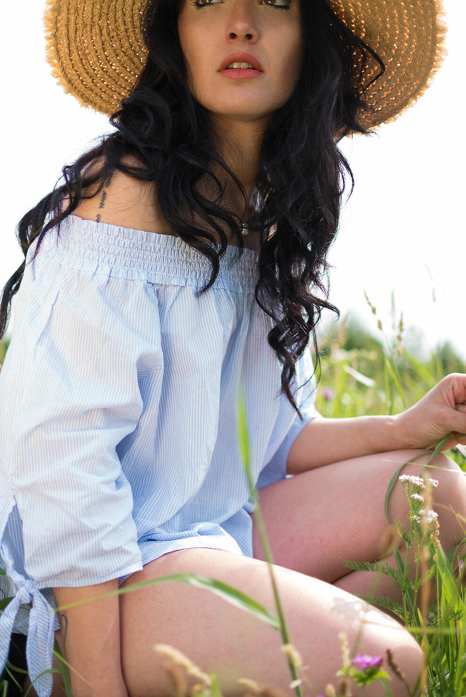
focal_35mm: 57
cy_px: 354
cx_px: 197
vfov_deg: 35.0
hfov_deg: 23.8
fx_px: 1106
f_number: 1.8
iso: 50
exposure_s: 1/1000
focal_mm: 35
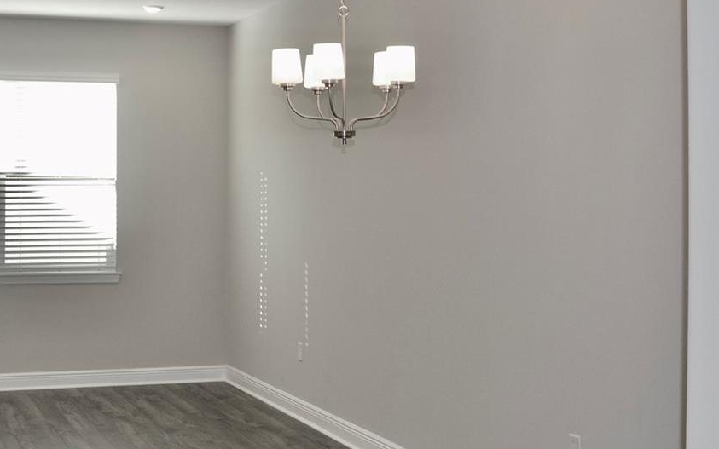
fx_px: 1137
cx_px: 214
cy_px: 189
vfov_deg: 22.3
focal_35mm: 58
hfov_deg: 34.6
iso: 280
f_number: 4
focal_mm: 20
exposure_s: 1/125
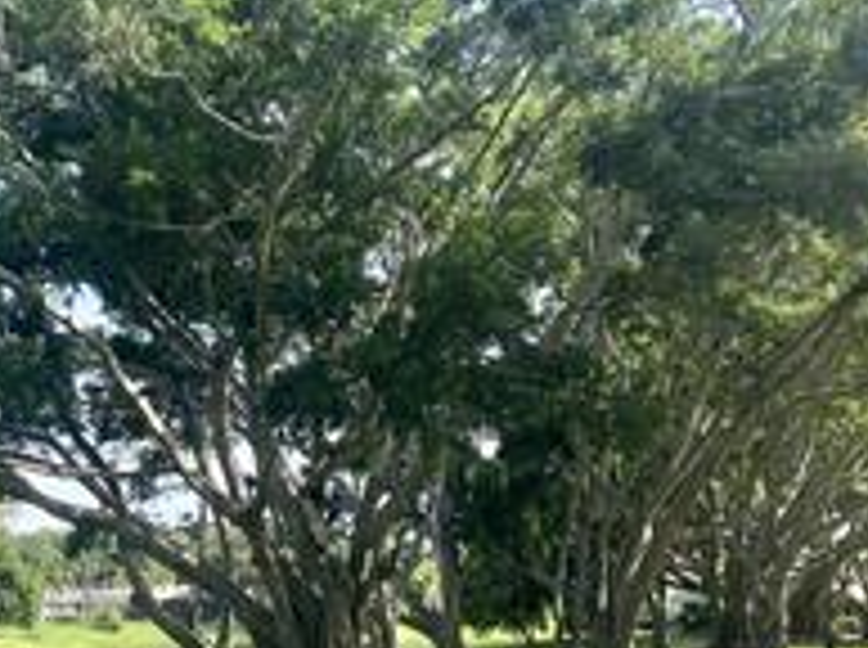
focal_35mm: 54
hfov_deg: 34.9
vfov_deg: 26.8
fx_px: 1352
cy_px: 432
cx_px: 220
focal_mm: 4.25
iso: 32
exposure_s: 1/728
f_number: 1.8
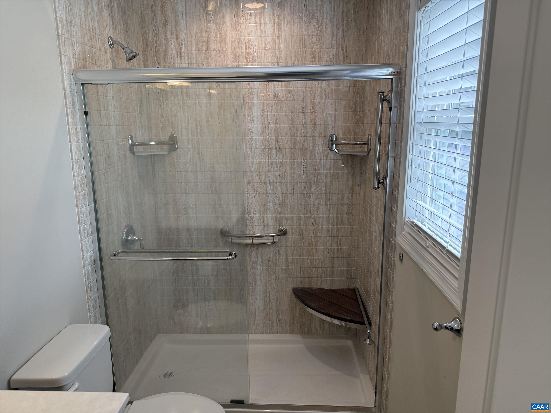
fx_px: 382
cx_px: 276
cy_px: 206
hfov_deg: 71.6
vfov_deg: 56.8
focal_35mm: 24
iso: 125
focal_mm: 6.76
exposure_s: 1/240
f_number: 1.78
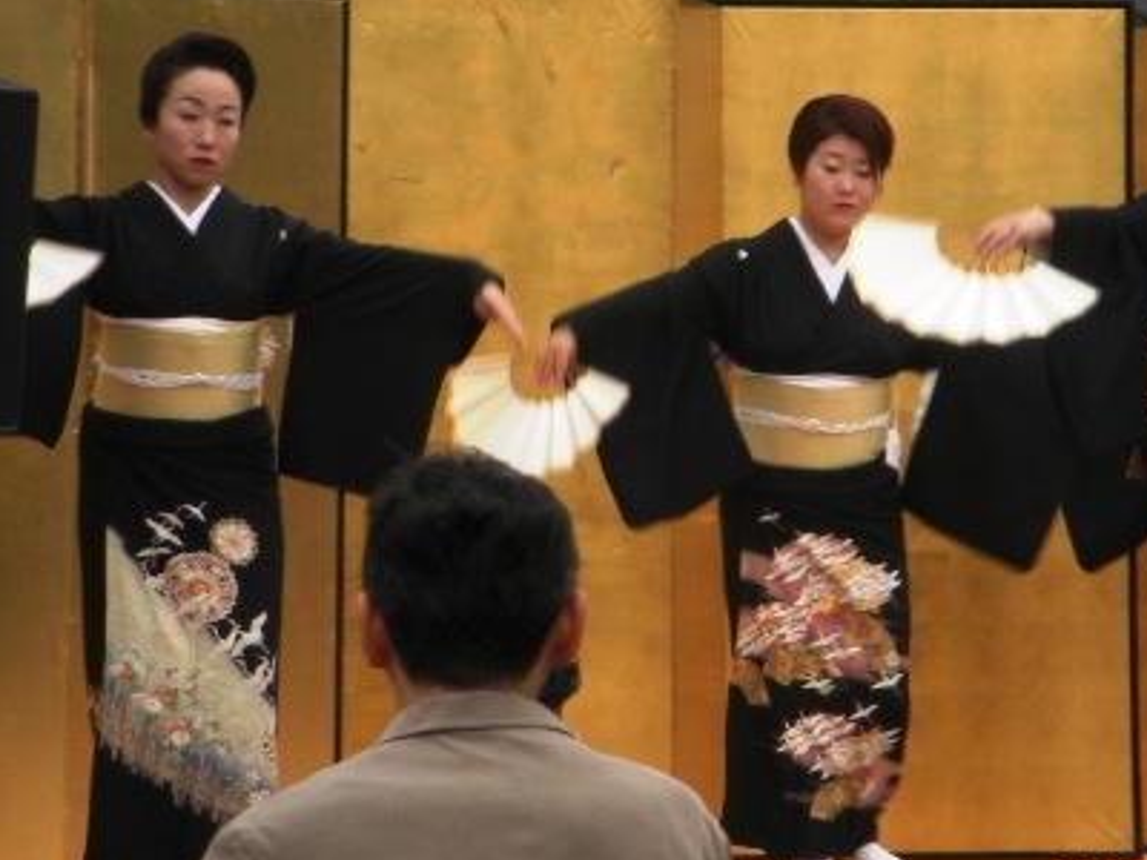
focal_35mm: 399
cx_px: 717
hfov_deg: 5.0
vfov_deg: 3.7
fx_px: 13221
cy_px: 367
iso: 64
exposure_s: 1/60
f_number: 6.5
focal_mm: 44.1
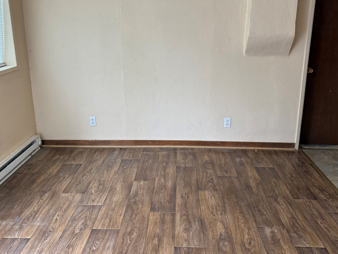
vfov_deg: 44.0
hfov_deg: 56.8
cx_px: 166
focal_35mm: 32
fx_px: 312
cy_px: 104
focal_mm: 6.76
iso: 200
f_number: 1.78
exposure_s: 1/88
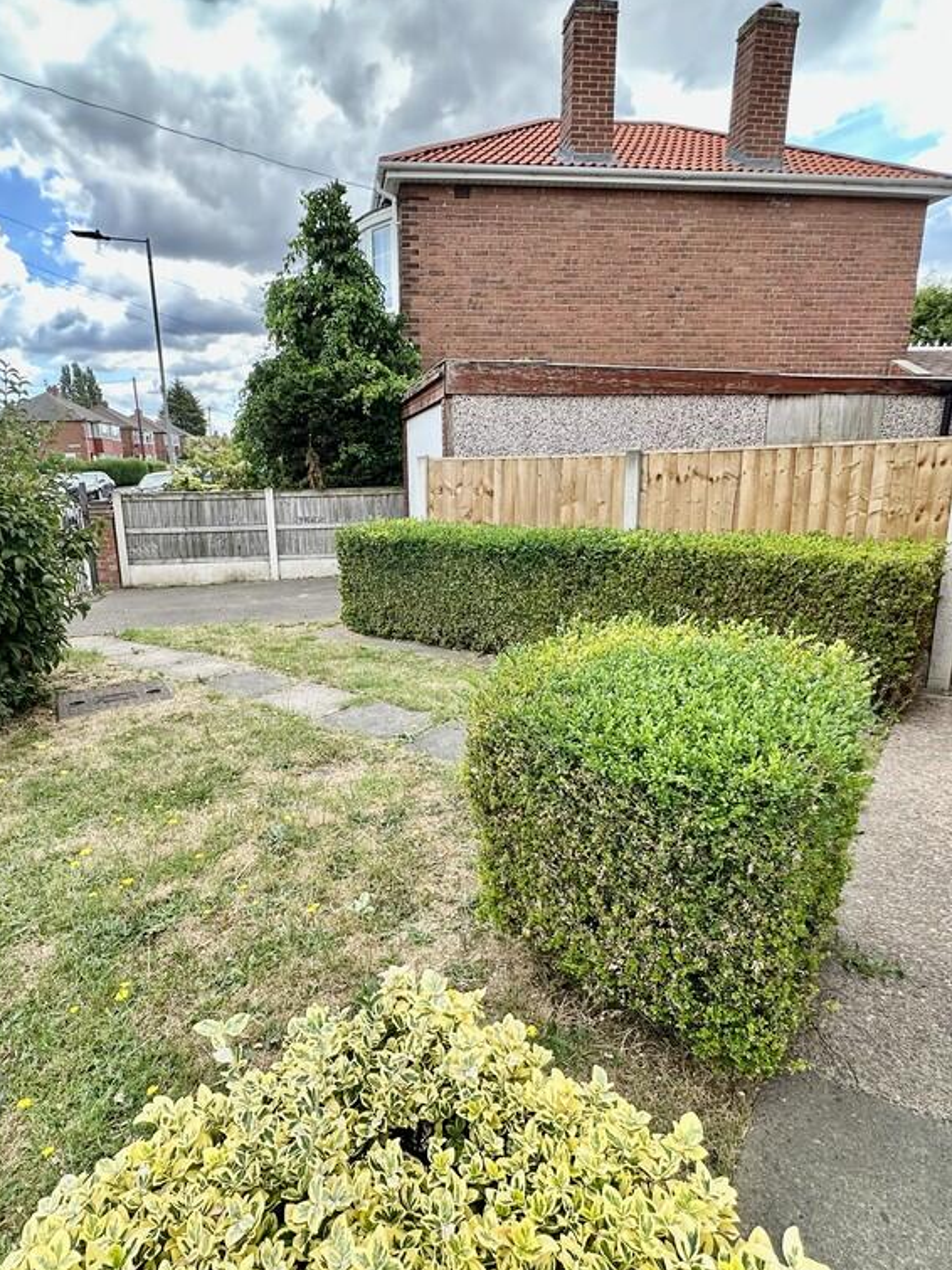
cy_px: 636
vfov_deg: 84.7
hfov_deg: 68.4
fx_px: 697
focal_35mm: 19
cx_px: 415
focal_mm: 2.22
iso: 40
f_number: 2.2
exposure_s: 1/253
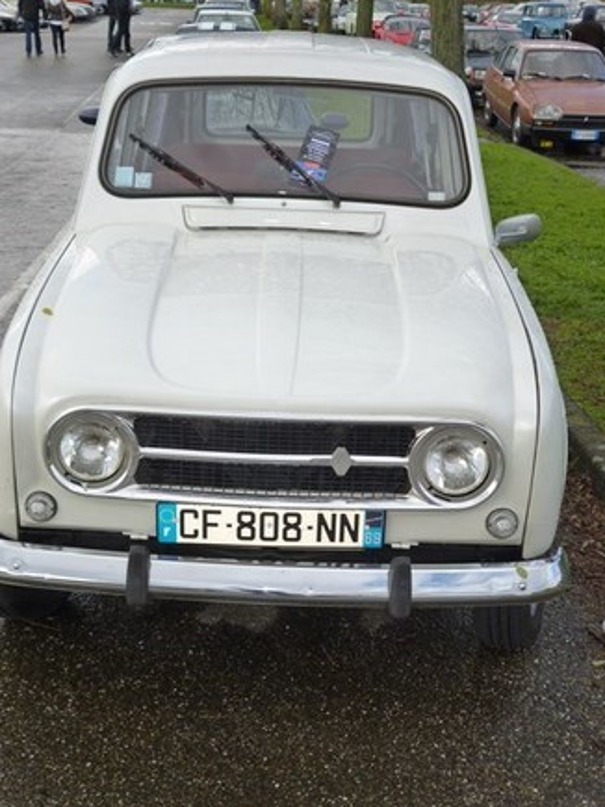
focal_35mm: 53
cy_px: 395
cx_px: 275
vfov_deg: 36.2
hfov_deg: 27.5
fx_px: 1236
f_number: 4
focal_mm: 8.6
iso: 160
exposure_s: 1/400
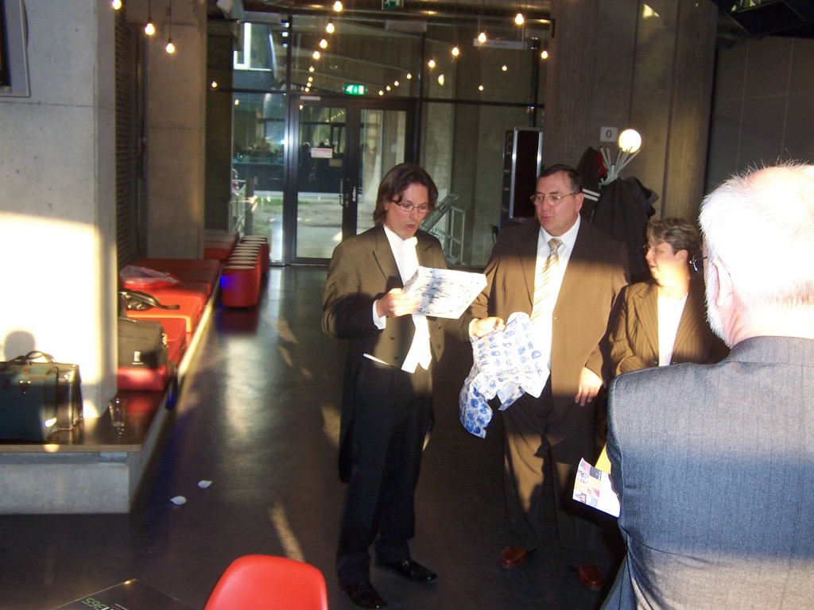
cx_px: 407
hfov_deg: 46.8
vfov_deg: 36.0
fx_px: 941
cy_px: 305
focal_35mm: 40
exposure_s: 1/60
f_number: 3.4
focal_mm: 6.7
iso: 140
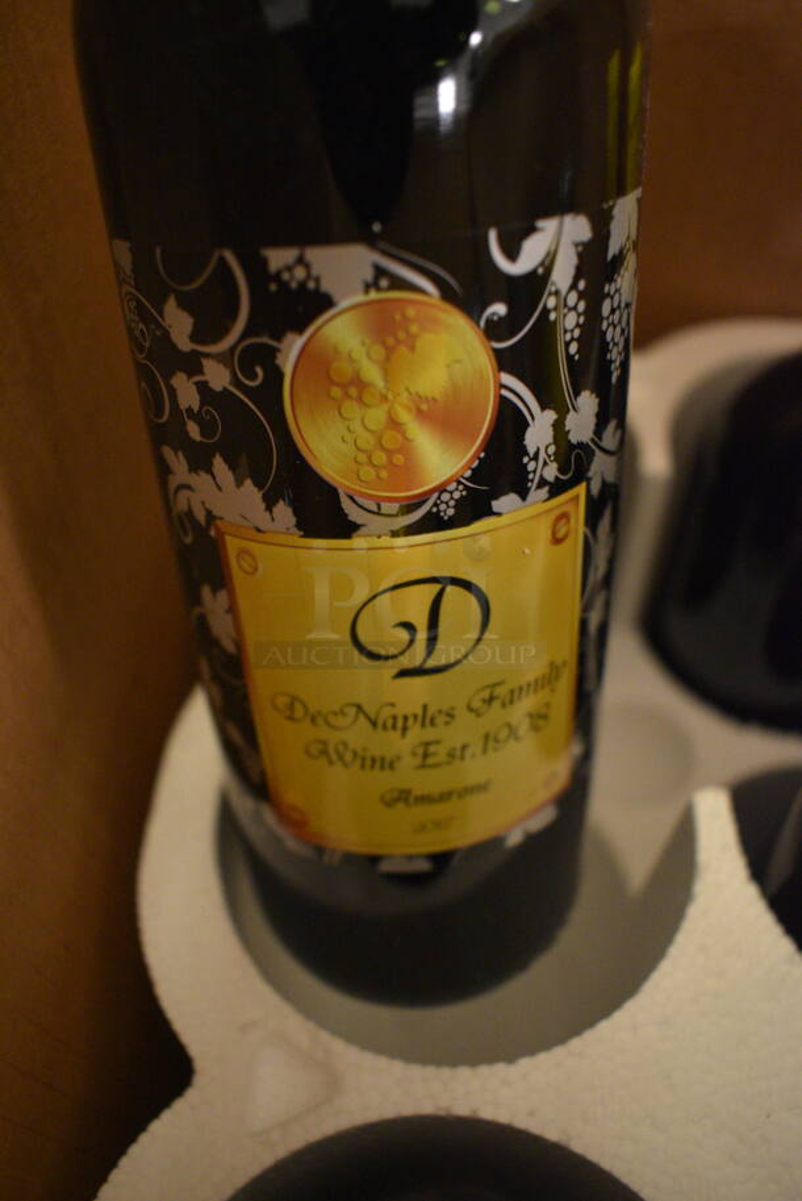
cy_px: 600
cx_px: 401
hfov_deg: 48.0
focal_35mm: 27
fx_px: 901
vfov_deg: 67.3
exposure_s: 1/30
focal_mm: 18
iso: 3200
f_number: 3.5
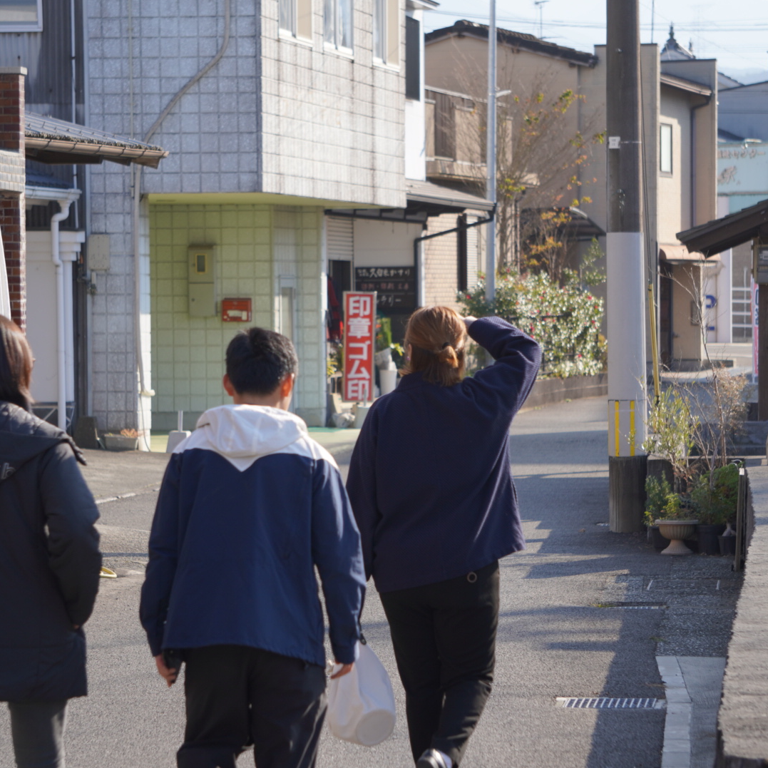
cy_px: 384
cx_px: 389
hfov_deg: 10.7
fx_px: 4082
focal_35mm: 163
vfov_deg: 10.7
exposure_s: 1/320
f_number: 5
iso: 100
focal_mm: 85
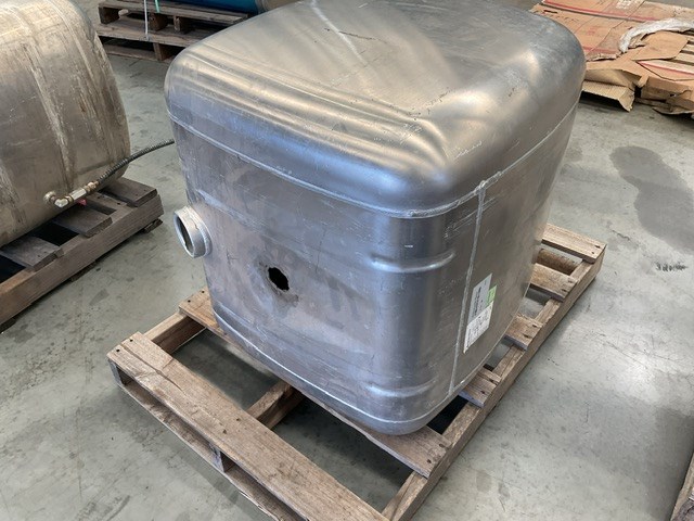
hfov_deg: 61.7
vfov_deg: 48.2
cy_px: 260
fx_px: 581
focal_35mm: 29
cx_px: 347
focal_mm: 3
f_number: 1.8
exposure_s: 1/100
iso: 50
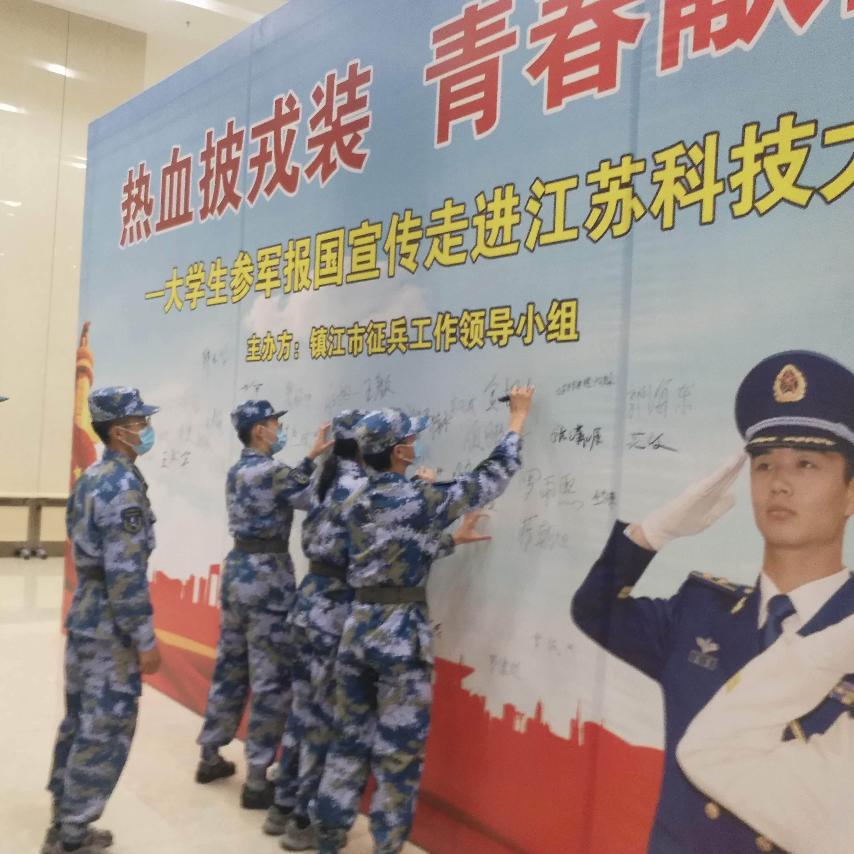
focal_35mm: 31
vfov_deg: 52.5
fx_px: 865
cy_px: 443
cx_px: 323
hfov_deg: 52.0
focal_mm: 3.79
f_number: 2
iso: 629
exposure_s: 1/25
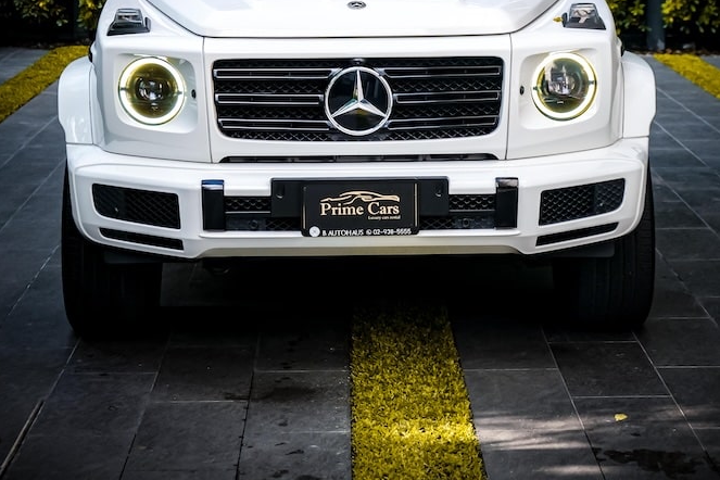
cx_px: 359
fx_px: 1840
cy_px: -37
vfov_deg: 14.5
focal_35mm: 92
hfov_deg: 22.1
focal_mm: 40.7
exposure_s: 1/125
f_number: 4
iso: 640
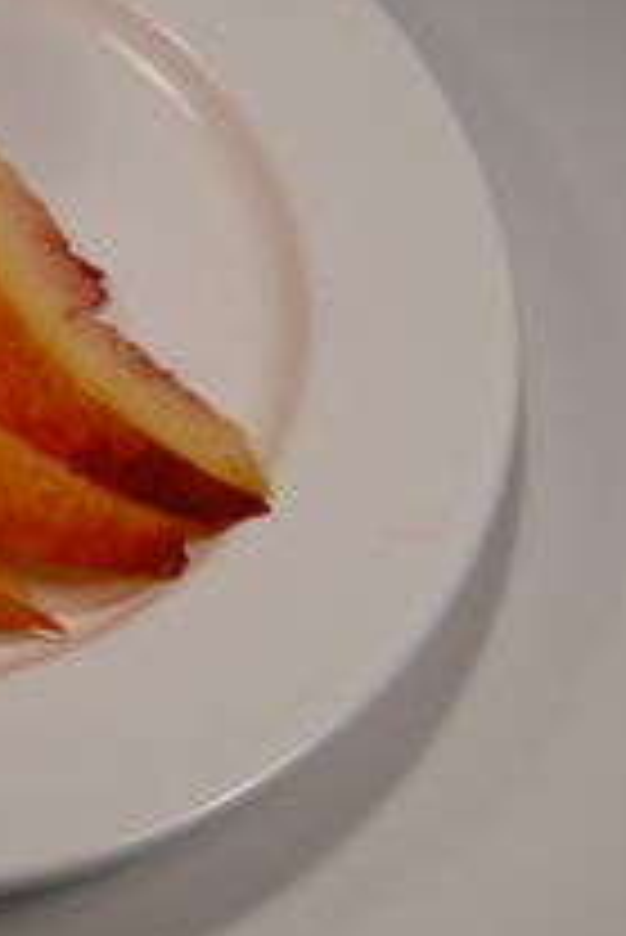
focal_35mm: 100
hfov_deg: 13.3
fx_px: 2604
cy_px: 333
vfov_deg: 20.3
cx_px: -135
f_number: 4.8
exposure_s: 1/105
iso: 100
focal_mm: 12.7
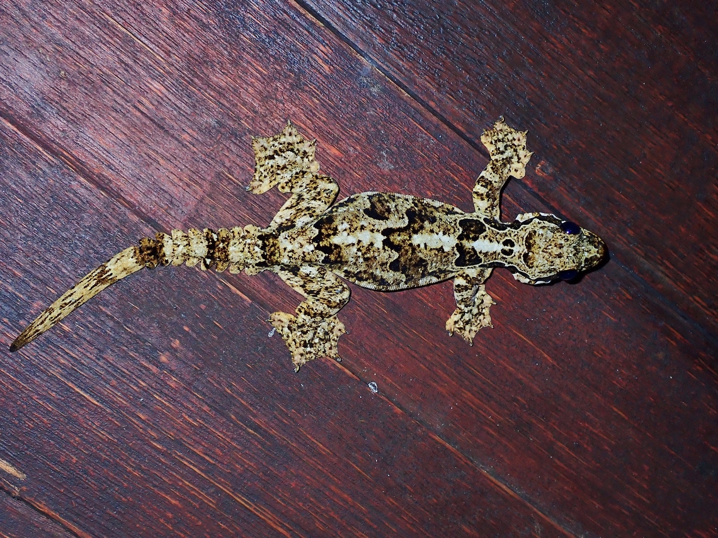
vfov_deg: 29.1
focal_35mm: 50
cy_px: 269
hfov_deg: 38.2
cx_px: 359
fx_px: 1037
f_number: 4.5
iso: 200
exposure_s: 1/100
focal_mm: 9.01
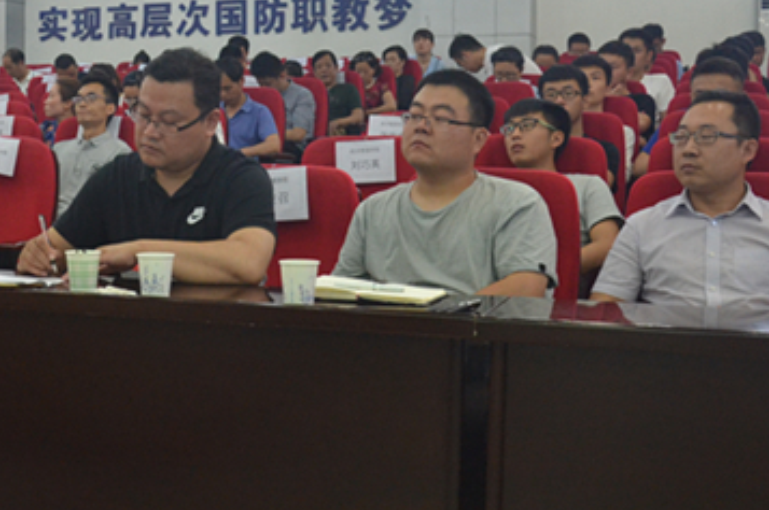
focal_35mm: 53
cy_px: 198
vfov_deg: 25.4
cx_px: 146
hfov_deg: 36.2
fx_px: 1131
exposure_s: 1/60
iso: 1400
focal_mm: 18
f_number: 3.5
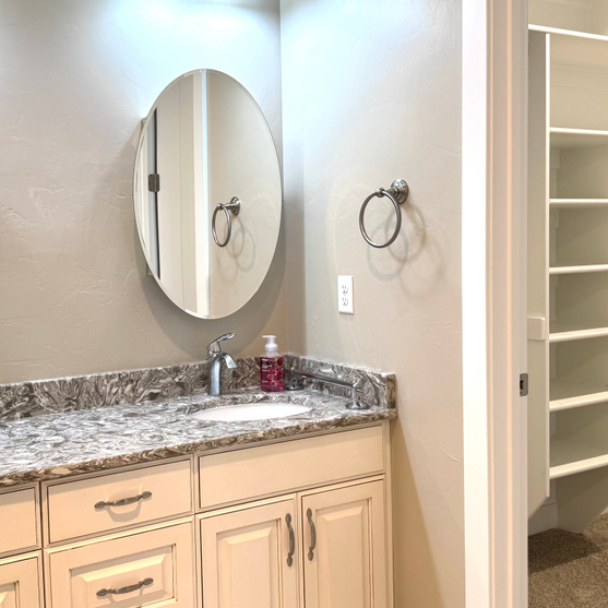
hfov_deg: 42.6
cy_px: 301
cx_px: 237
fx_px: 775
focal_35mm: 39
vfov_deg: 42.8
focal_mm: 6.76
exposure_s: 1/120
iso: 80
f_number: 1.78
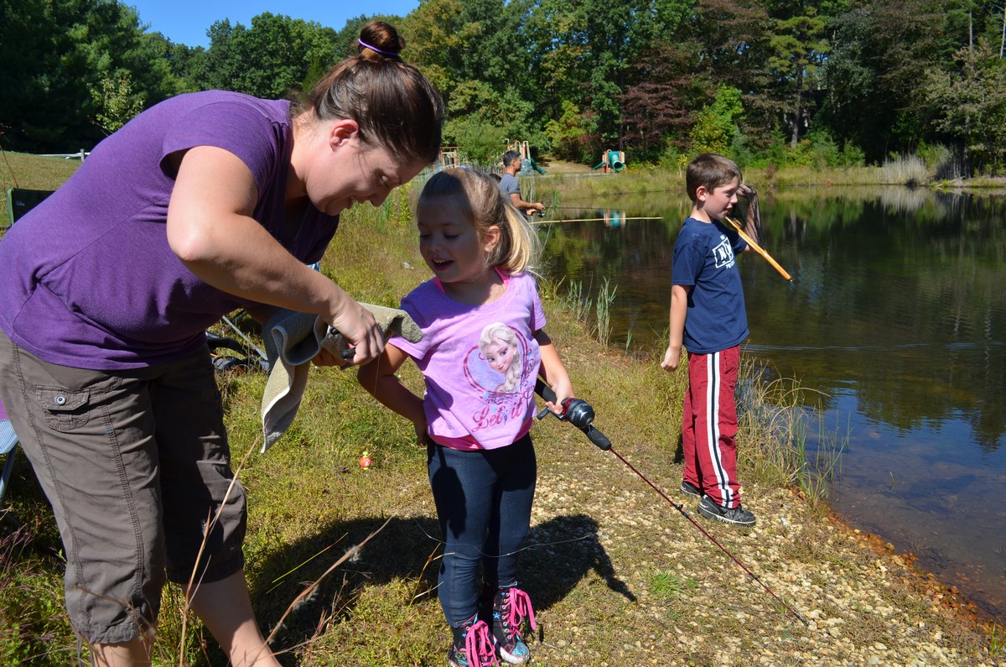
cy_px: 334
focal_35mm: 27
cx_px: 503
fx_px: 753
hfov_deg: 67.5
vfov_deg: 47.7
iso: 100
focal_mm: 18
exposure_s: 1/250
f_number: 8
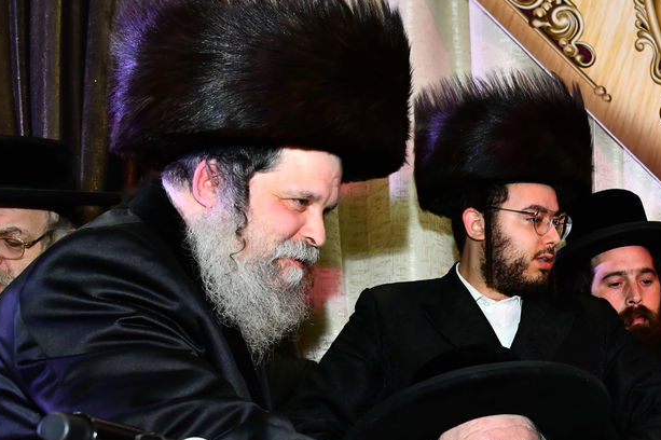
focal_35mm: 64
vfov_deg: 21.1
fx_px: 1174
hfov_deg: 29.8
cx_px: 620
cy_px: 295
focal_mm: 28
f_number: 5.6
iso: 1250
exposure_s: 1/160
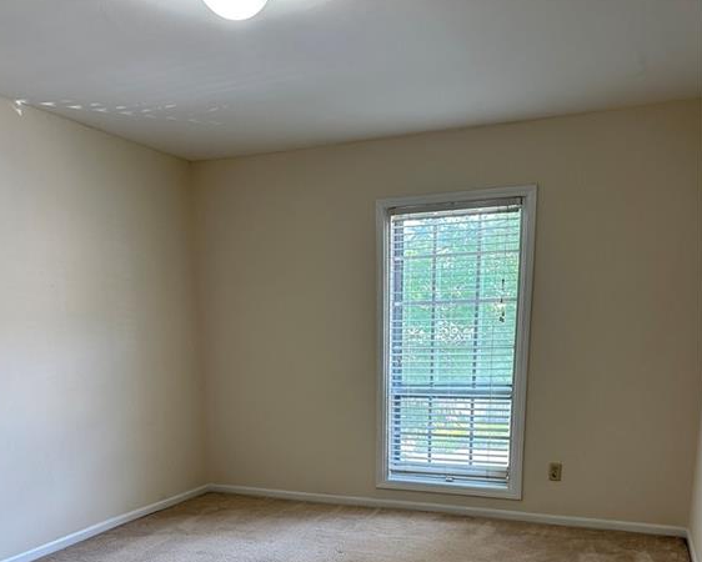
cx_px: 346
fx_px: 665
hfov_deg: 55.6
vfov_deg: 43.1
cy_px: 471
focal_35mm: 32
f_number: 1.78
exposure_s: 1/60
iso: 125
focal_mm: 6.86
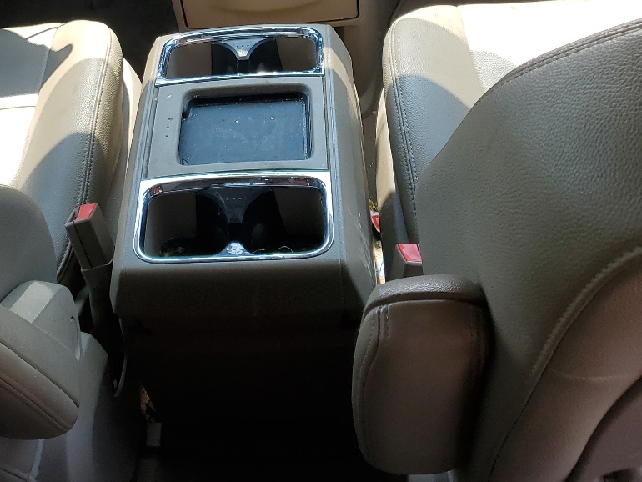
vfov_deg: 25.9
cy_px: 17
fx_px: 1002
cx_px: 184
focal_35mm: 54
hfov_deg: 35.0
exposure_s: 1/455
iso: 50
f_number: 1.5
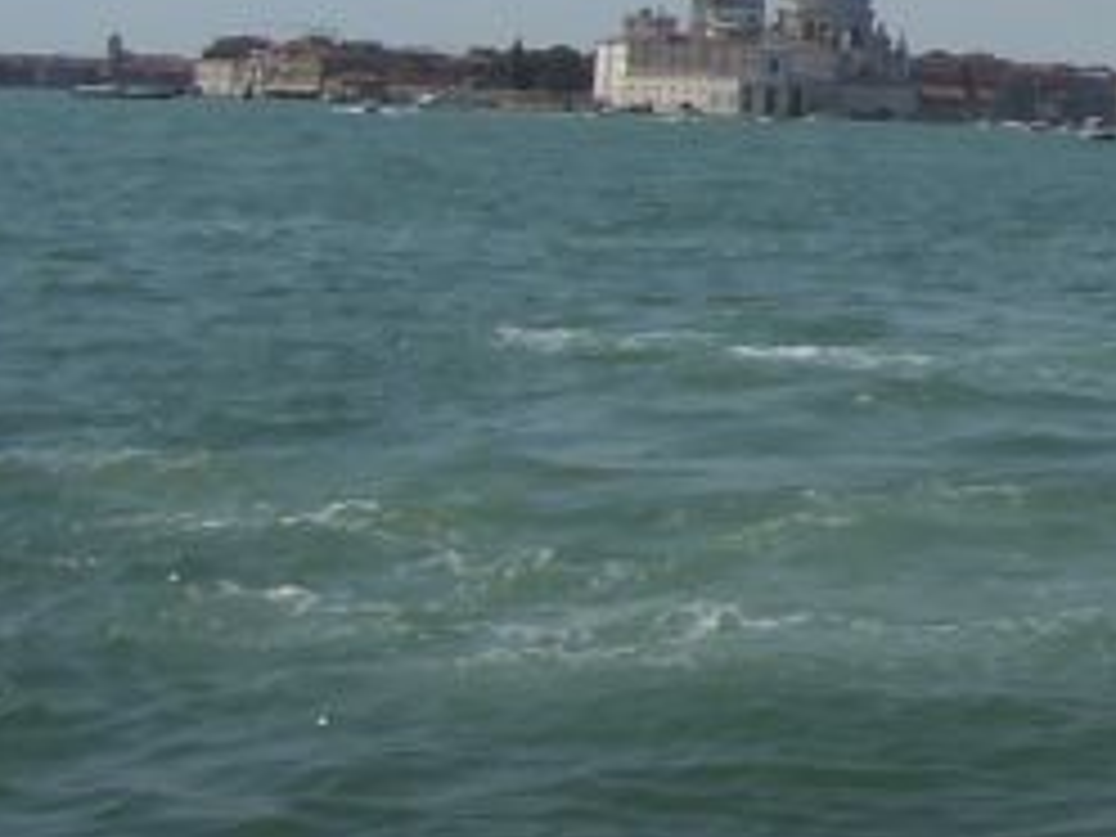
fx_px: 3192
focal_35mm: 99
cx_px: 2218
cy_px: -68
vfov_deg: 14.6
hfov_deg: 15.7
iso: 160
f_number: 6.3
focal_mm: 4.3
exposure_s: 1/1250
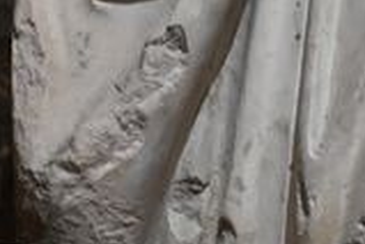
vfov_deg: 2.9
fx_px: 4694
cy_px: -525
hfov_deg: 4.3
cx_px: 1150
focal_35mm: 463
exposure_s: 1/80
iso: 2500
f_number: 6
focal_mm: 70
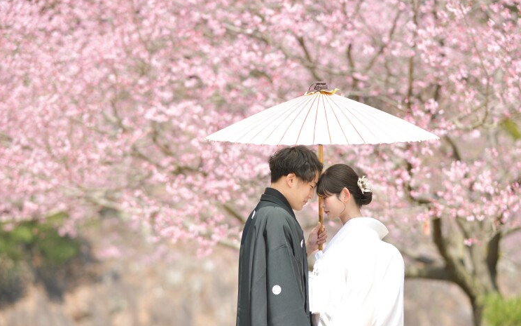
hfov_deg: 18.1
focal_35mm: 115
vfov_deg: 11.4
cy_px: 166
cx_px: 262
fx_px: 1633
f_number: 2
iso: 100
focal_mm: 105
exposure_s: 1/1600
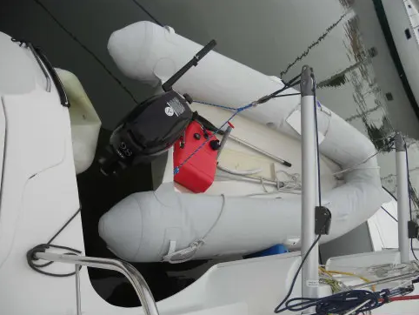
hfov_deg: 63.4
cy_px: 162
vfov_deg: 49.8
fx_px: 339
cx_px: 209
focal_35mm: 28
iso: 80
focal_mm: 4.9
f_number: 3.2
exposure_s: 1/400
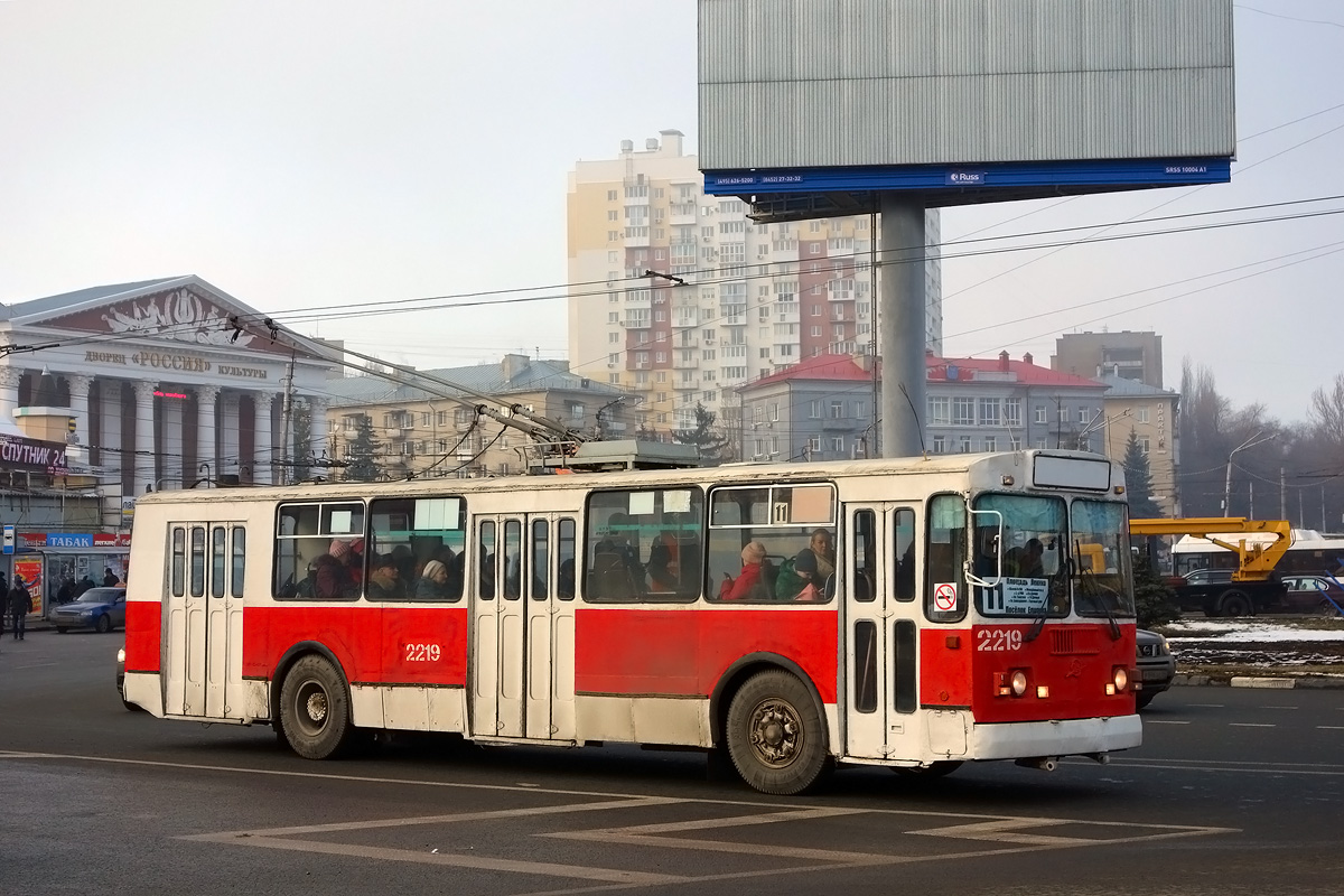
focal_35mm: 60
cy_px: 448
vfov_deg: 22.6
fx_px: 2240
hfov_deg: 33.4
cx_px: 672
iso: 125
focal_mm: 22.25
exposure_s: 1/500
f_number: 4
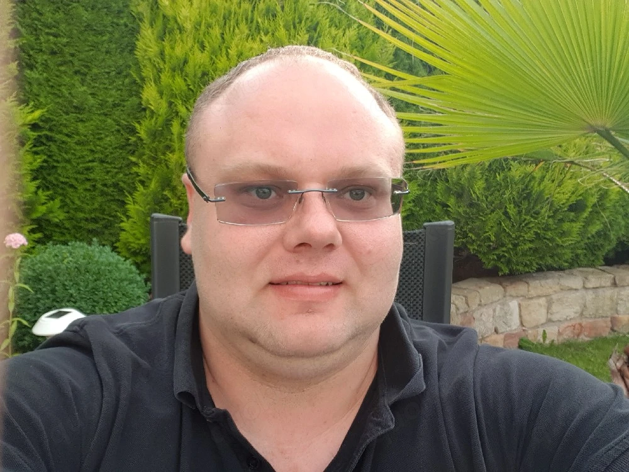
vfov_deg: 45.4
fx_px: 563
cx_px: 314
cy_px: 236
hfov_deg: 58.4
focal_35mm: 31
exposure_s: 1/175
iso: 40
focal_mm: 2.92
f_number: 1.7
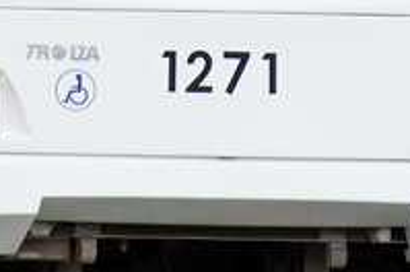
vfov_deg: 1.4
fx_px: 10813
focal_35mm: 951
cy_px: -404
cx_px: 10
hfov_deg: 2.2
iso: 400
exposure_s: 1/800
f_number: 8
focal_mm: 105
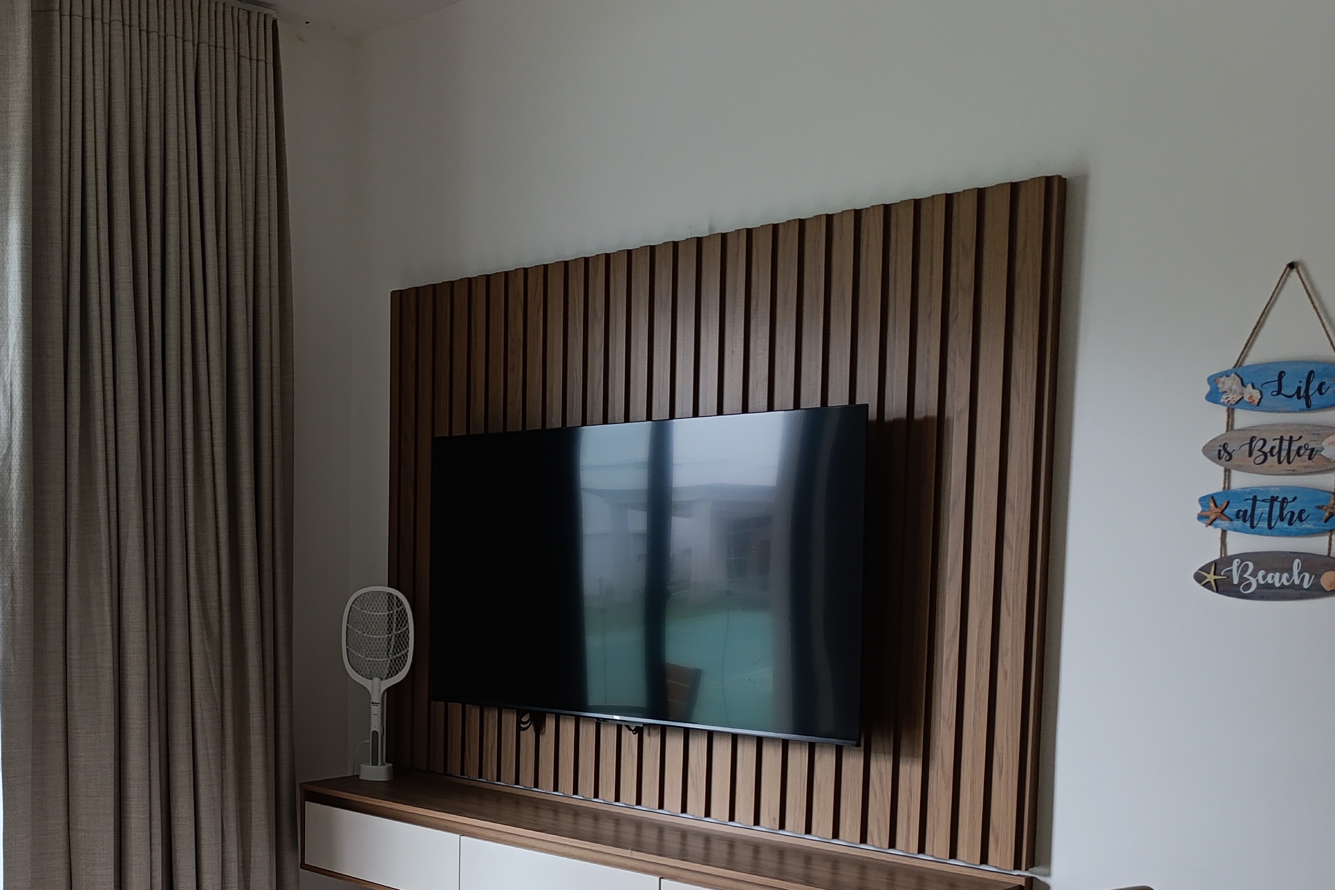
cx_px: 218
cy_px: 670
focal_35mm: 41
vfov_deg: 32.0
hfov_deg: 44.5
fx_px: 1520
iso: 250
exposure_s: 1/100
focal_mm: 6.14
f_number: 1.6
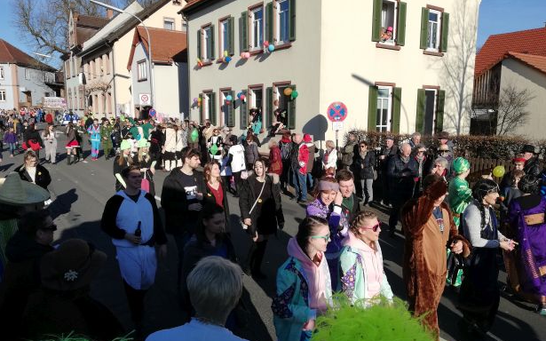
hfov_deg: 64.7
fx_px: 431
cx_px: 276
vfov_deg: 43.1
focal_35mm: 29
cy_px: 177
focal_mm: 3.81
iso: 50
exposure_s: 1/1178
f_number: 2.2
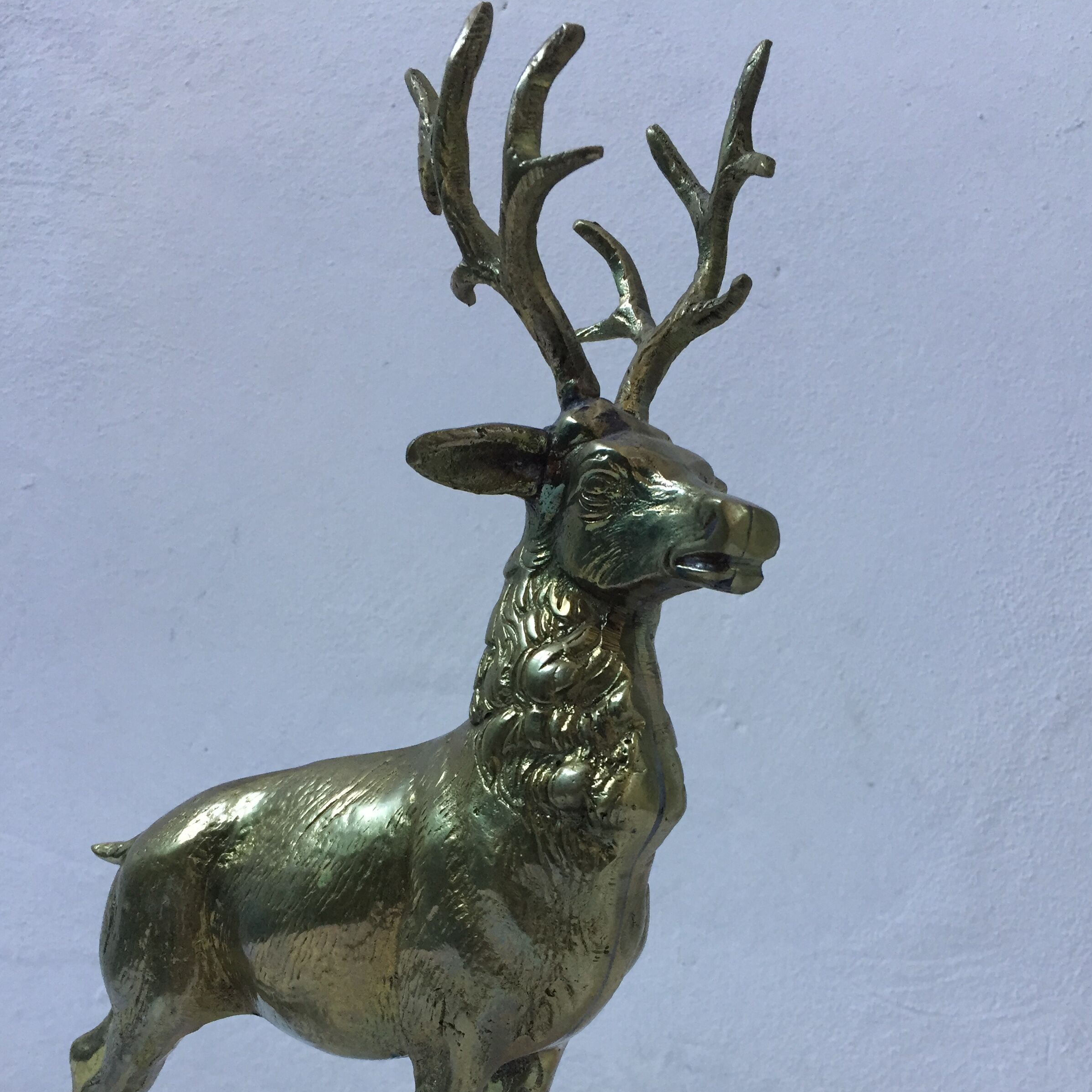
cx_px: 551
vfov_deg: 46.4
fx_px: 1249
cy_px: 736
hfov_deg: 47.2
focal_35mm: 35
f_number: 2.2
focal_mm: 4.15
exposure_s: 1/33
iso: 125
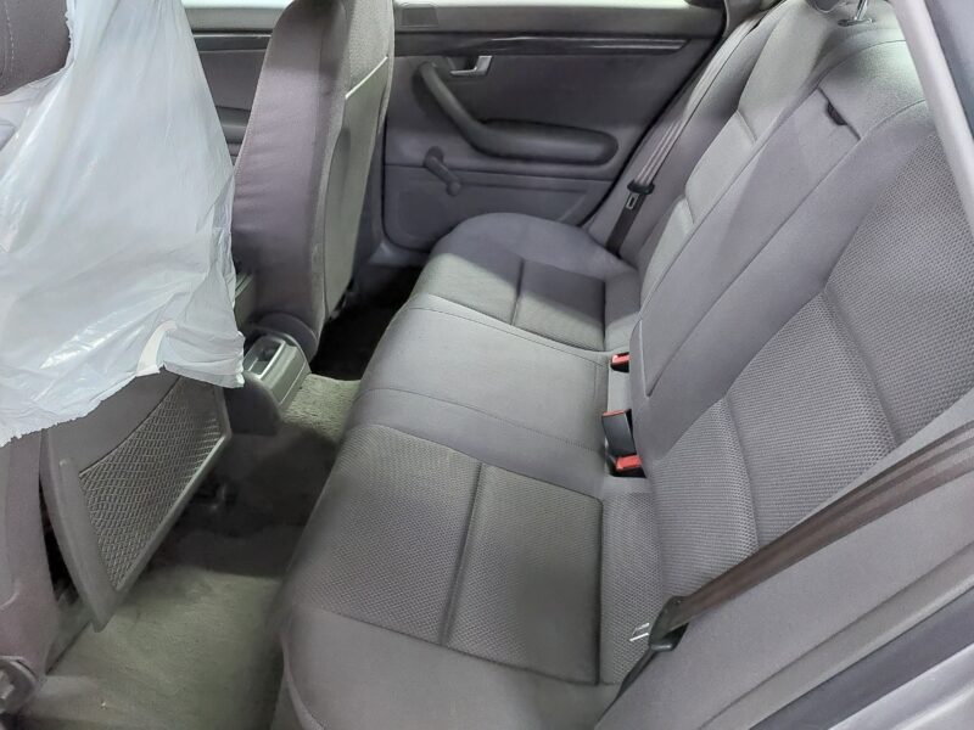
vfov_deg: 54.9
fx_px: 703
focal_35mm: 25
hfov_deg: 69.4
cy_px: 365
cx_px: 487
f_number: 1.8
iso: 1000
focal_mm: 5.23
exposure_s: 1/25
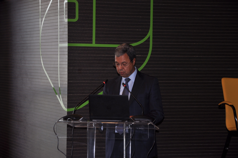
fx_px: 792
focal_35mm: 120
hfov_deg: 17.1
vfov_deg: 11.4
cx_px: 119
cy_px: 79
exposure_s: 1/60
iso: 200
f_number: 5.3
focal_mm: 80
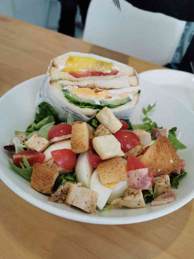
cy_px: 134
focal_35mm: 28
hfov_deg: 49.7
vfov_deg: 63.4
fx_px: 209
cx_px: 98
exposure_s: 1/200
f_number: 1.8
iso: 50
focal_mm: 5.58
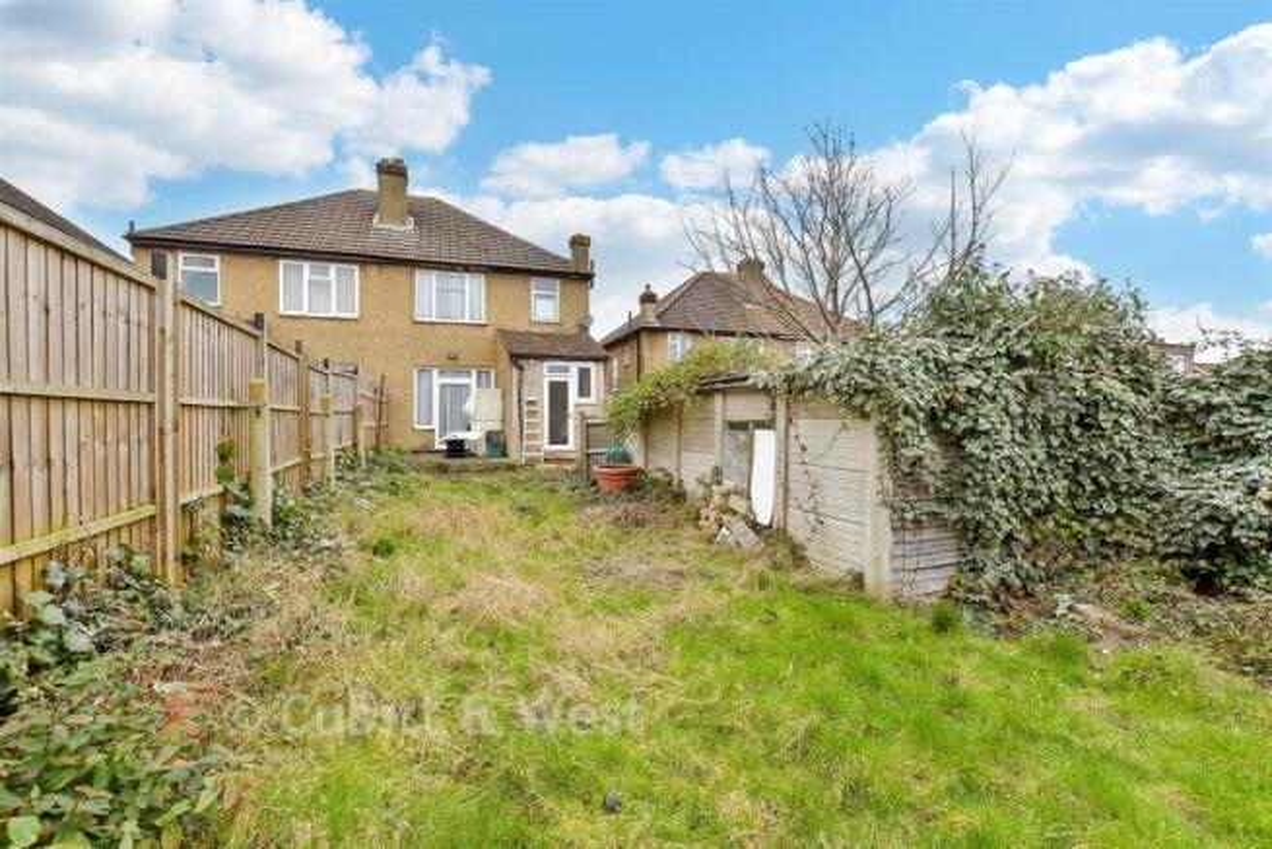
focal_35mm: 15
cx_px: 636
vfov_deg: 77.4
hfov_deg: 100.4
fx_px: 530
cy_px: 424
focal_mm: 10
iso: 160
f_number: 8
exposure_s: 1/30
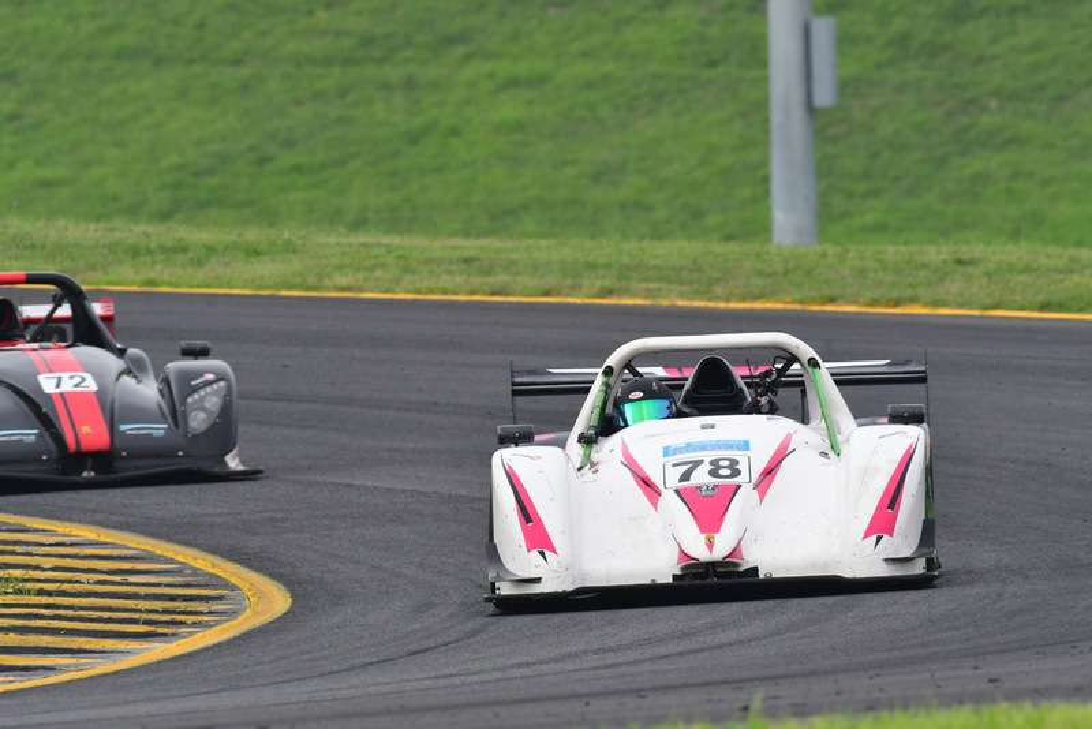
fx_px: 22757
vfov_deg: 1.8
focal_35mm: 750
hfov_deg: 2.7
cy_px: 364
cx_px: 546
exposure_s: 1/640
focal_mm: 500
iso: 1250
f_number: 10
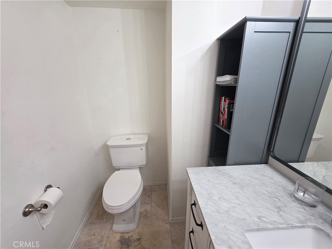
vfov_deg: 89.9
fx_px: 125
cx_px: 166
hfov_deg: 106.2
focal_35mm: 13
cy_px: 124
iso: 160
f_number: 1.9
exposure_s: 1/120
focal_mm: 2.2
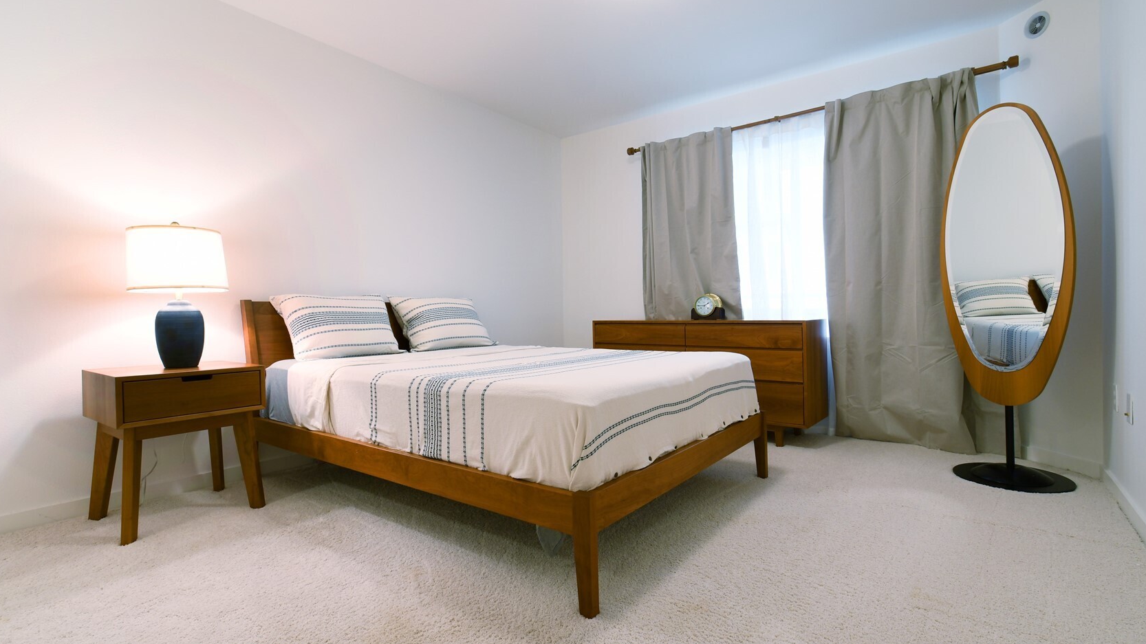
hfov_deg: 99.4
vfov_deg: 66.7
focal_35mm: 16
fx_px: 486
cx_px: 577
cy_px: 371
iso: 200
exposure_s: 1/1.3
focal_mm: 10
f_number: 11
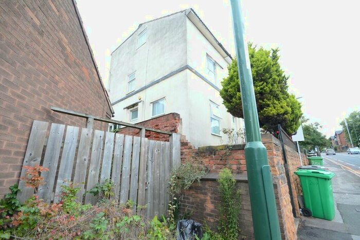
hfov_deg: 100.4
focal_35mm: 15
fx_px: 150
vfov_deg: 77.4
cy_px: 120
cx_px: 180
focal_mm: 10
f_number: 7.1
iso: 1600
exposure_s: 1/200
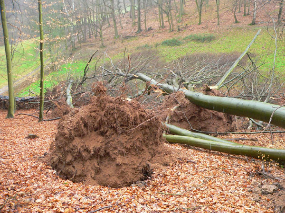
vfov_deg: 39.7
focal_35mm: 36
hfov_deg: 51.4
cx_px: 142
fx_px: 296
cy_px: 106
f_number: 2.8
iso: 200
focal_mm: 6
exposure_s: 1/40
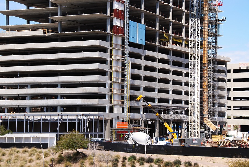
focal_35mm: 93
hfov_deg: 21.9
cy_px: 84
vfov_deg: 14.8
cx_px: 124
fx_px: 645
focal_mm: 62
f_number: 10
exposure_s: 1/250
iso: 160
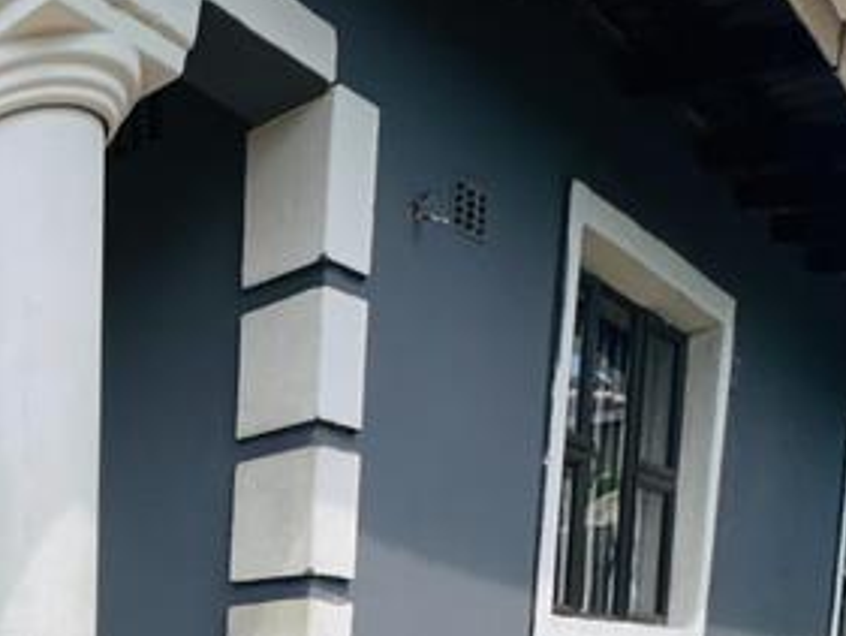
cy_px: 790
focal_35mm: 37
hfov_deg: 33.5
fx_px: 905
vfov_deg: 31.5
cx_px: -295
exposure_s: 1/1357
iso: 32
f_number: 1.8
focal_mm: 1.57
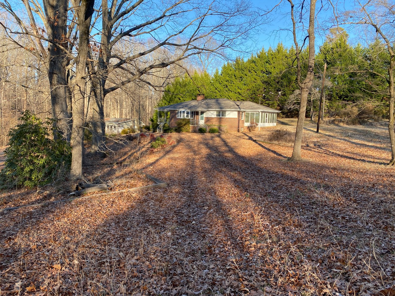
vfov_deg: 53.1
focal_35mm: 26
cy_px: 148
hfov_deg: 67.3
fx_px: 297
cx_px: 198
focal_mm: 4.25
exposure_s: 1/588
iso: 32
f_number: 1.8
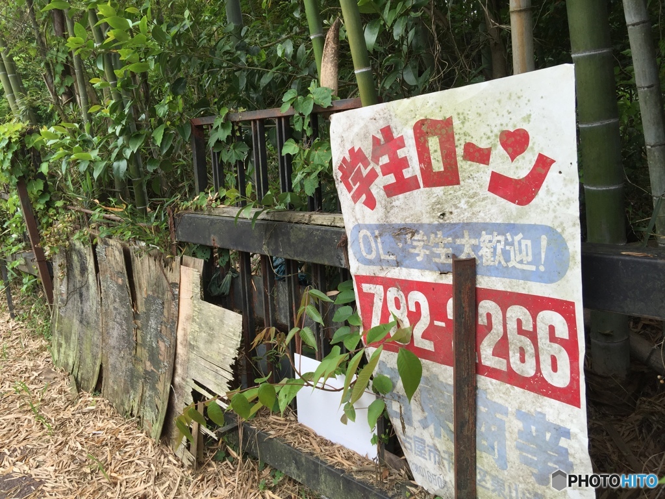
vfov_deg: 48.2
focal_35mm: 29
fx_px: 557
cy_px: 250
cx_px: 332
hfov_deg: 61.7
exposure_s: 1/439
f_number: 2.2
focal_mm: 4.15
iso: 32
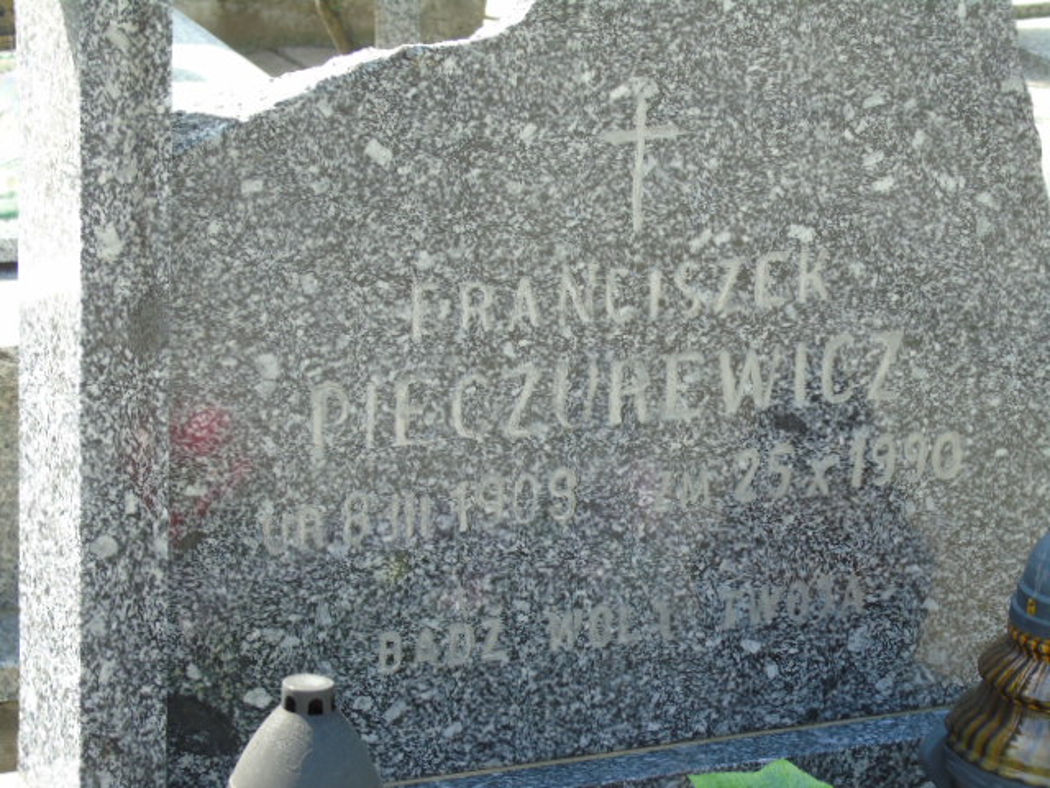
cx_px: 525
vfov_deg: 12.0
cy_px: 394
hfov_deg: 15.9
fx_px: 3761
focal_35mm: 124
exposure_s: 1/80
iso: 80
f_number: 4.6
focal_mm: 22
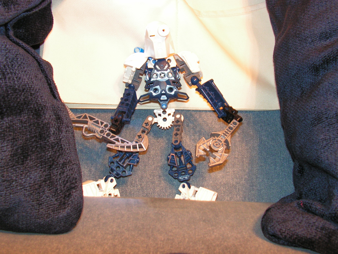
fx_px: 469
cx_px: 169
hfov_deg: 39.7
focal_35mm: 48
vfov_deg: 30.3
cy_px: 127
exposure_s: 1/8
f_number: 3.2
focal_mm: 8.1
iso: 200
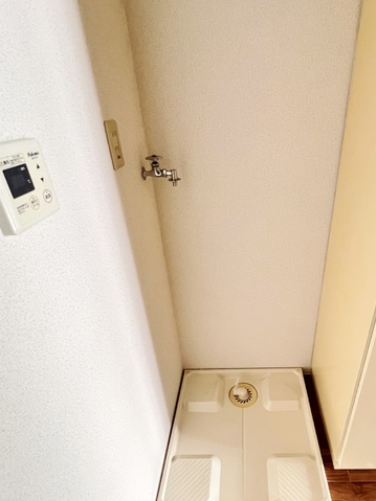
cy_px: 259
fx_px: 275
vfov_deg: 84.6
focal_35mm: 19
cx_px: 244
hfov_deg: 67.2
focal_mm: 1.57
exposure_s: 1/60
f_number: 1.8
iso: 640
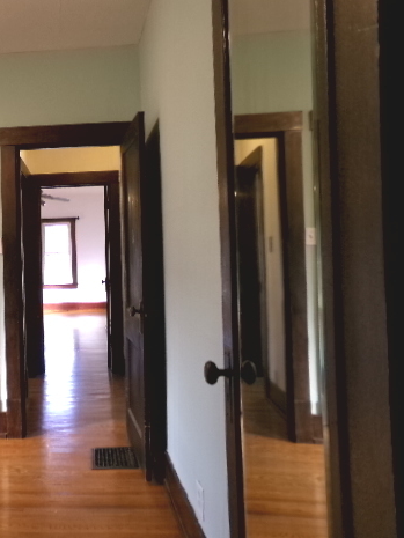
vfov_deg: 55.3
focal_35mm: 33
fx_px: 513
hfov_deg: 40.1
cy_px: 261
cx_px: 49
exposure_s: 1/20
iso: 200
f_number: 3.7
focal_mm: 4.3
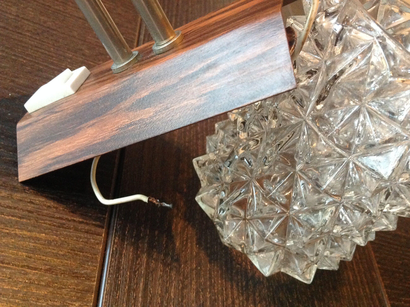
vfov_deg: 40.6
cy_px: 154
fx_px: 414
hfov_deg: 52.7
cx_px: 205
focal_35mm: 35
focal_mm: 4.28
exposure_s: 1/17
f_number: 2.4
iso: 500
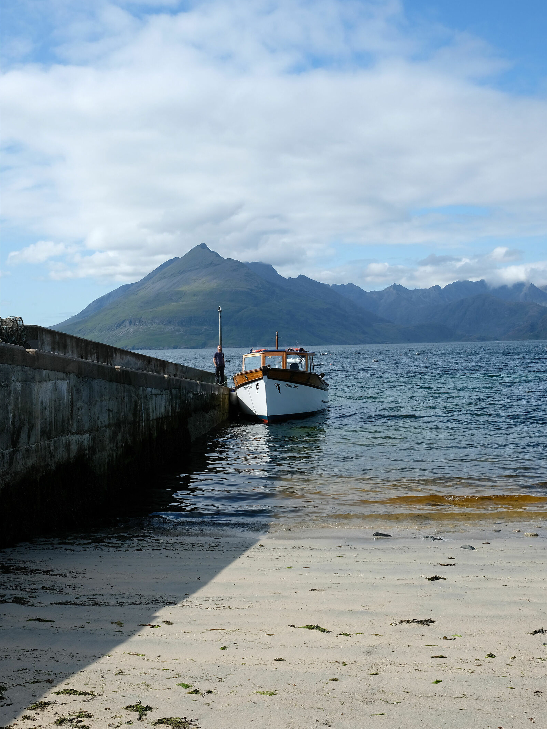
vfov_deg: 49.0
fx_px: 801
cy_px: 344
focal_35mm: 38
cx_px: 273
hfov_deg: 37.7
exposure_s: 1/320
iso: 200
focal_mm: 23
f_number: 9
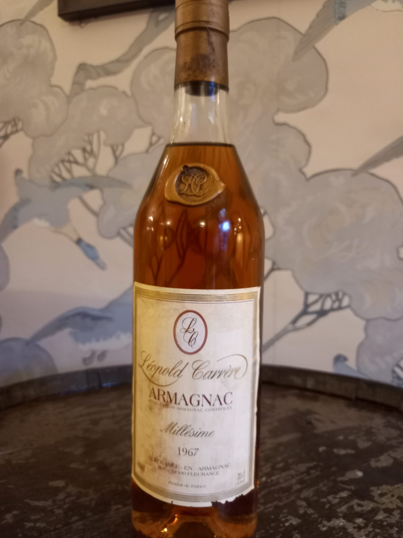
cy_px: 260
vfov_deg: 67.3
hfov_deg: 53.1
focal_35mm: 26
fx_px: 404
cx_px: 199
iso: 400
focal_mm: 4.6
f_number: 2
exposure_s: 1/20
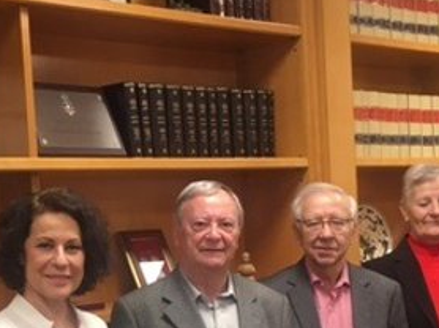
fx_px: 912
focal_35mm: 72
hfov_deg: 26.9
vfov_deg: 20.0
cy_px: 289
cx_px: 147
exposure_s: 1/33
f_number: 2.2
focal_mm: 4.15
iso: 64
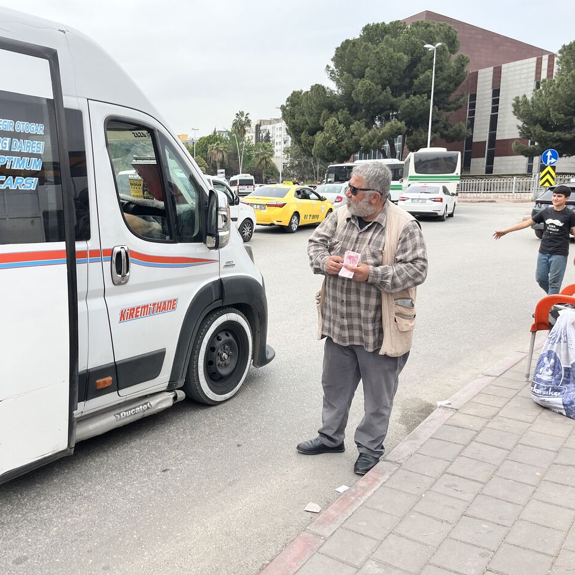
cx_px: 211
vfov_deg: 52.5
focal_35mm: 31
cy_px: 285
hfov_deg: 51.9
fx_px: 583
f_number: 1.6
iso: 50
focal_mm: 5.1
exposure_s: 1/1832
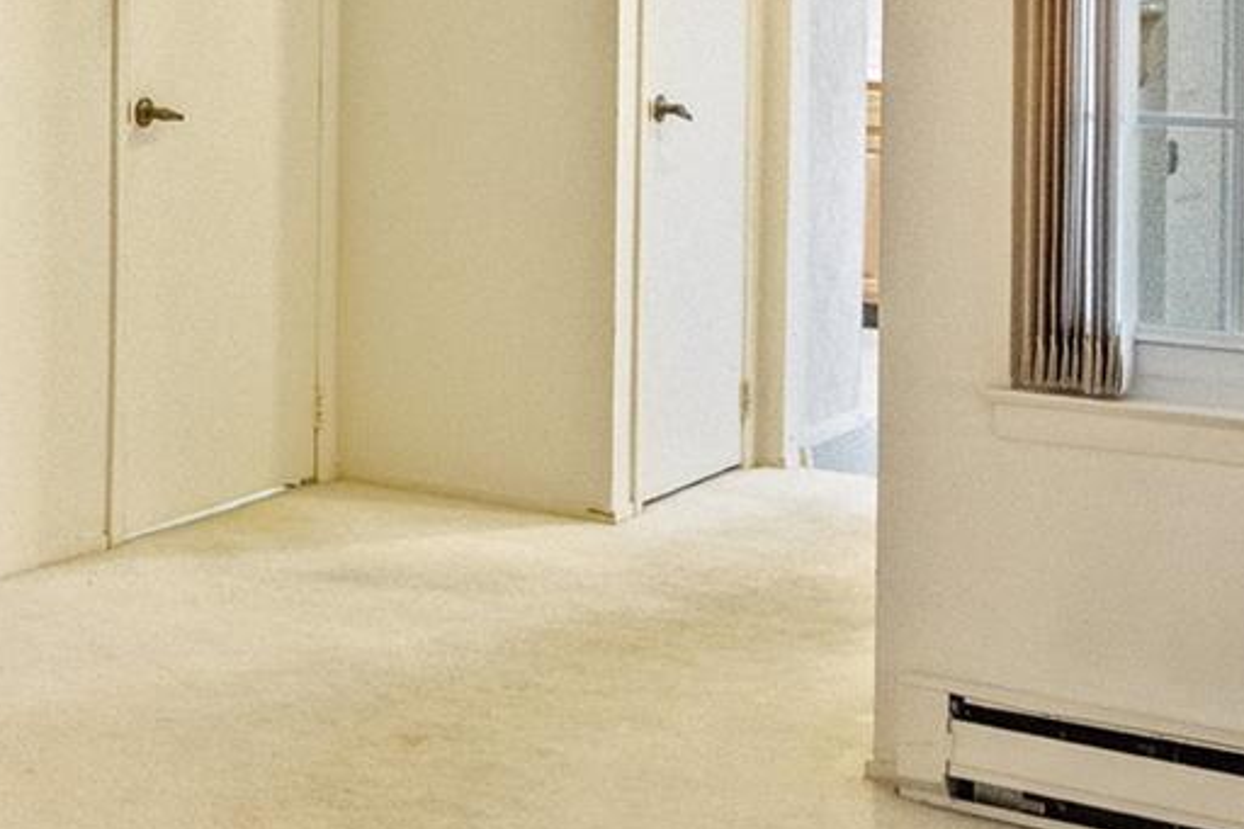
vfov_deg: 18.2
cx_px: -39
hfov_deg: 26.4
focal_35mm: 72
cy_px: -106
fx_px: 2487
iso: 5000
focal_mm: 18
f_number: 5.6
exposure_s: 1/10
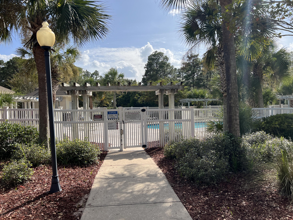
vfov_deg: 53.1
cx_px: 146
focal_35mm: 26
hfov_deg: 67.3
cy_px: 110
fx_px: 220
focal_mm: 5.7
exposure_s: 1/3704
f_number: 1.5
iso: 50
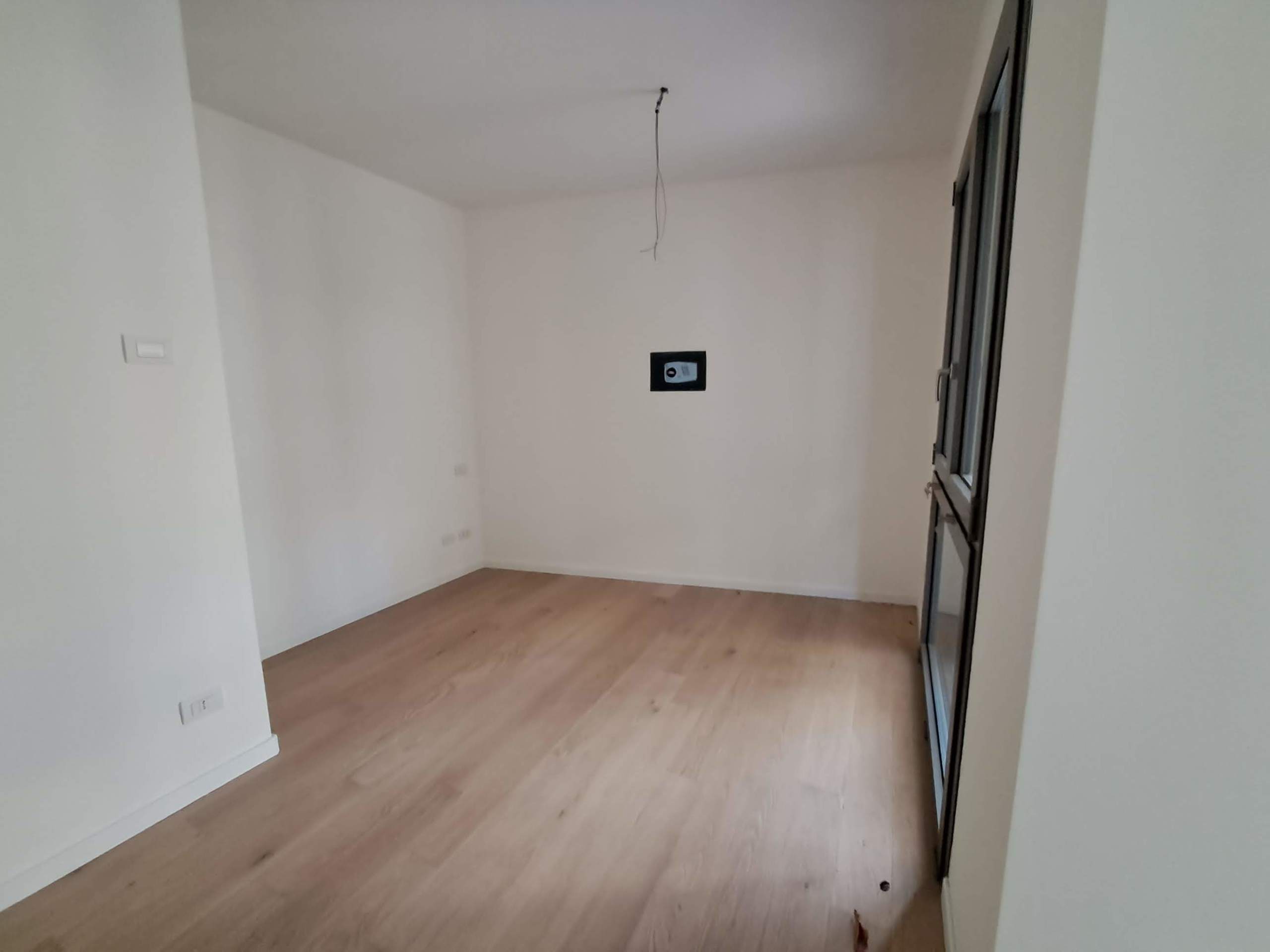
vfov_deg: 89.9
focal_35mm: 13
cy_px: 476
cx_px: 635
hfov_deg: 106.2
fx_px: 477
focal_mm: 1.13
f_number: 2.2
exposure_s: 1/25
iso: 320
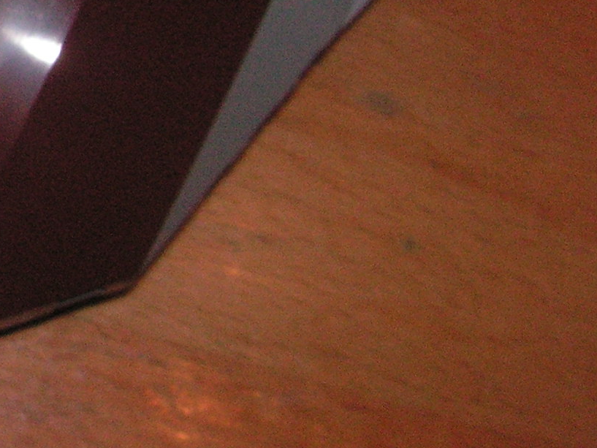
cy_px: -108
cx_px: -278
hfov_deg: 15.4
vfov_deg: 12.1
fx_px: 2053
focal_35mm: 119
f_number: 6.6
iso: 160
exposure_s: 1/45
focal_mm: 6.3
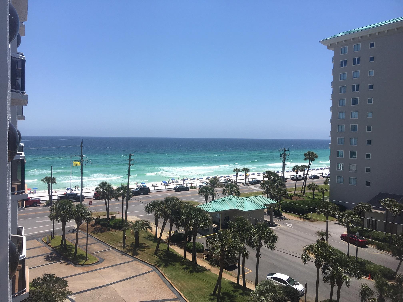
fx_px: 338
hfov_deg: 61.7
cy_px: 151
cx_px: 202
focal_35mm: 29
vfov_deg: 48.2
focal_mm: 4.15
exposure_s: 1/2079
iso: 25
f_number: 2.2
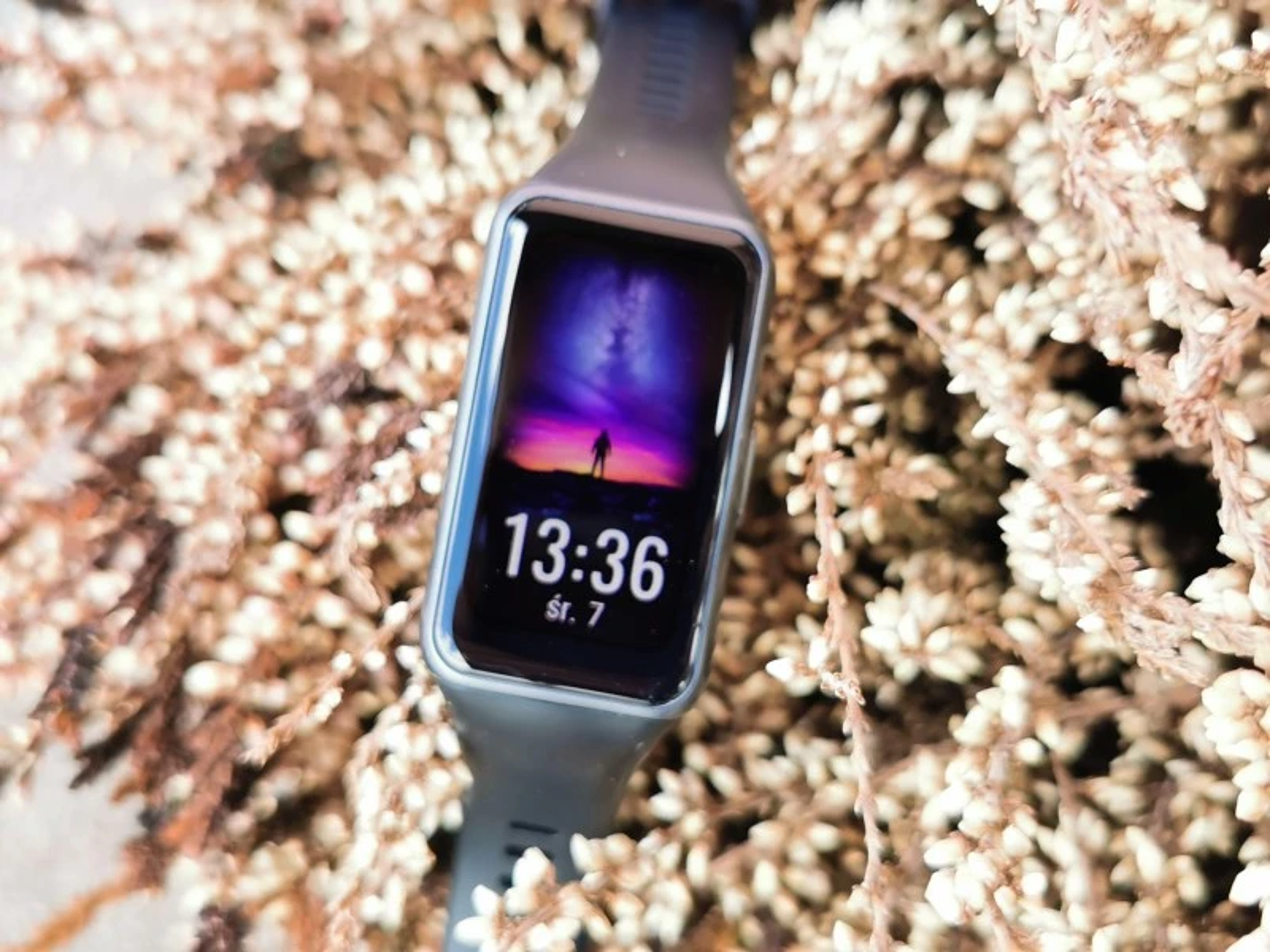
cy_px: 476
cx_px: 635
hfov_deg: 45.8
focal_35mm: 41
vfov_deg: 35.1
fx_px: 1504
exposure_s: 1/107
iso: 50
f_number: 1.6
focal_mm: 5.56
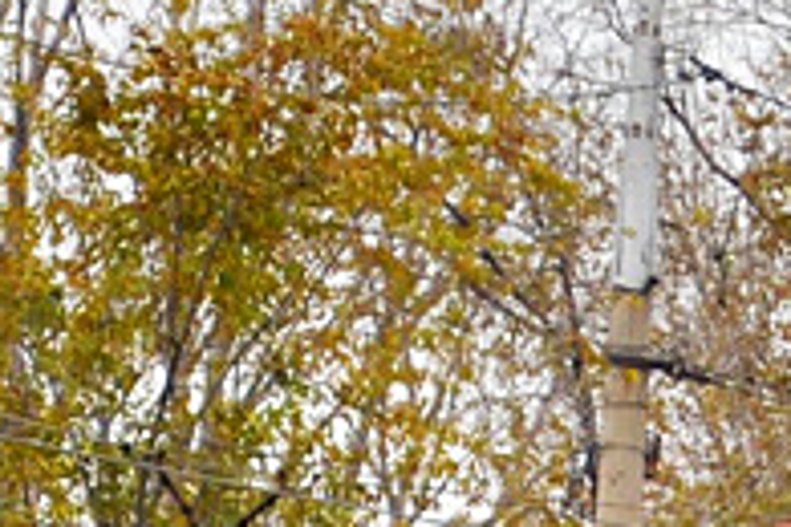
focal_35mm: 969
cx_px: 1189
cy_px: 1082
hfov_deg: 2.1
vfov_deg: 1.4
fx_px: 21291
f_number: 5.6
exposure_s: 1/250
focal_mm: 105
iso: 250
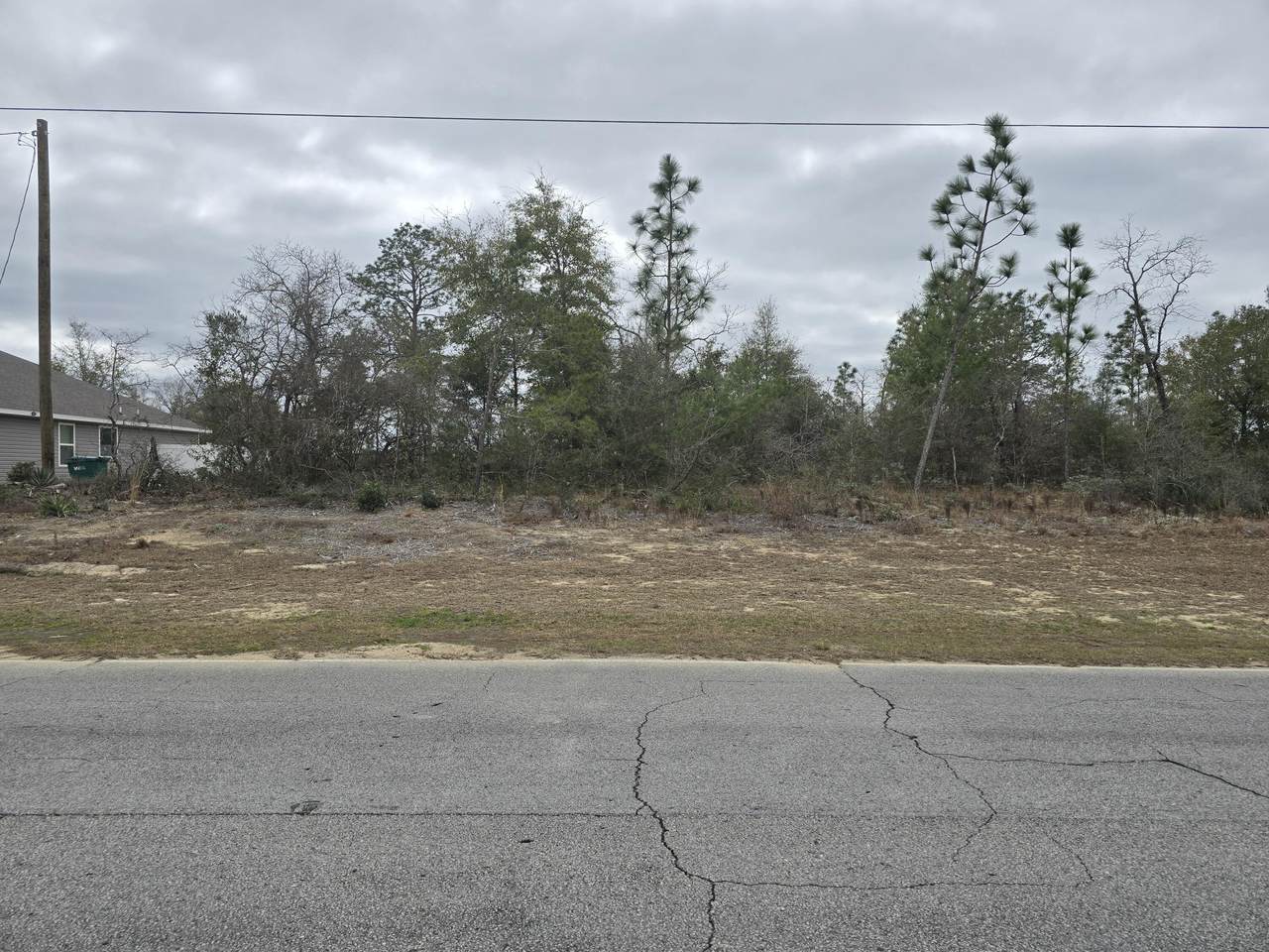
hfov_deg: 73.9
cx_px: 634
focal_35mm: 23
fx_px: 843
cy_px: 476
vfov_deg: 58.9
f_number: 1.7
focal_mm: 6.3
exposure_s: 1/994
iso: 12
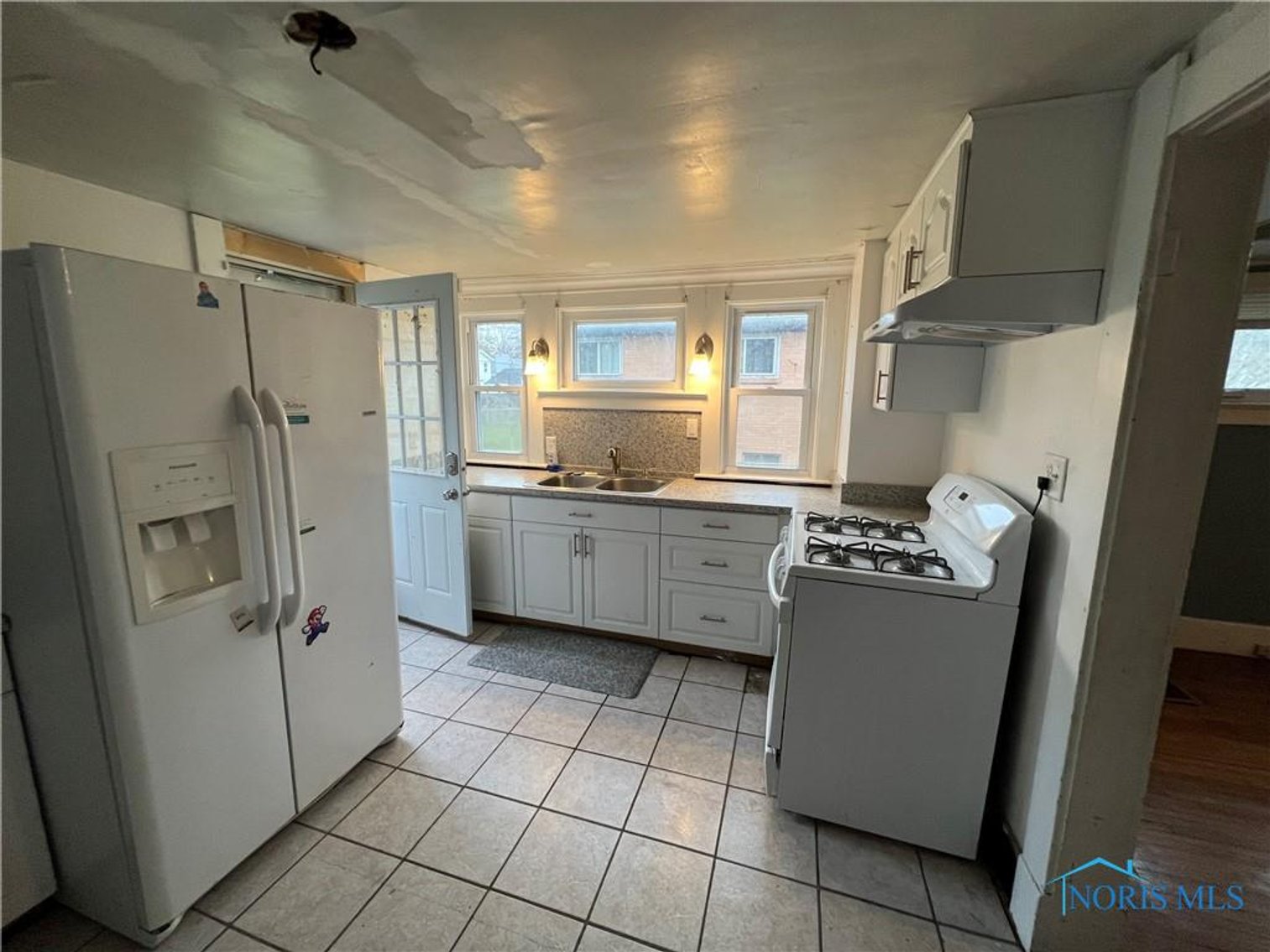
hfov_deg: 106.2
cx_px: 635
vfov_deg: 89.9
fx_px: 477
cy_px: 476
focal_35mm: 13
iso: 160
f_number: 1.8
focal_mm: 1.57
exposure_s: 1/60
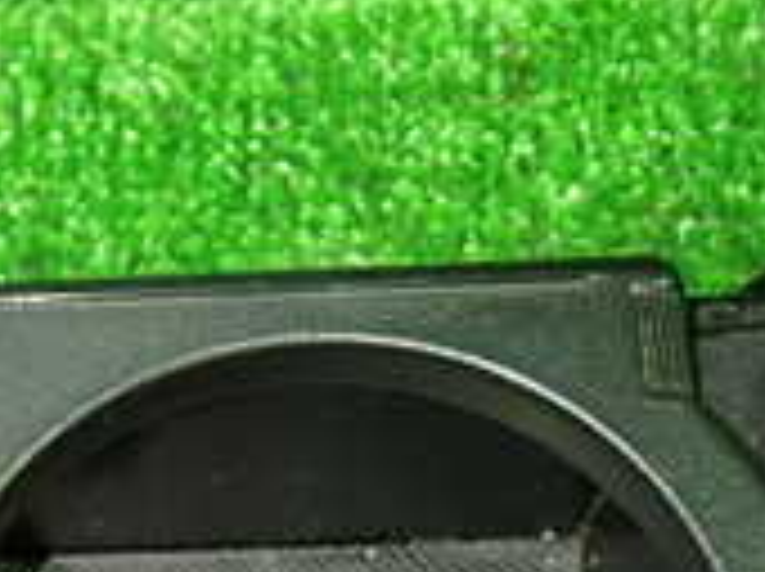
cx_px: -94
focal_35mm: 106
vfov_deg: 13.2
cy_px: 856
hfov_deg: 17.9
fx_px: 2339
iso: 800
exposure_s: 1/30
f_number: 2.3
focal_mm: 5.4
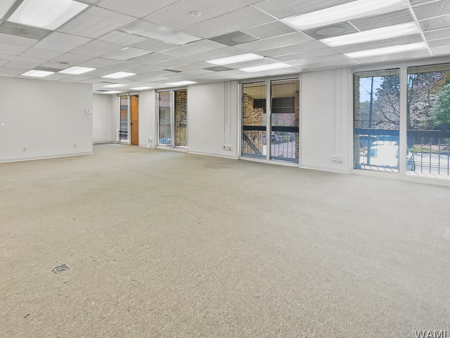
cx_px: 191
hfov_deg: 58.1
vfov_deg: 45.3
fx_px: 403
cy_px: 142
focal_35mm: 31
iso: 100
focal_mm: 5.7
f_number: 1.5
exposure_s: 1/60
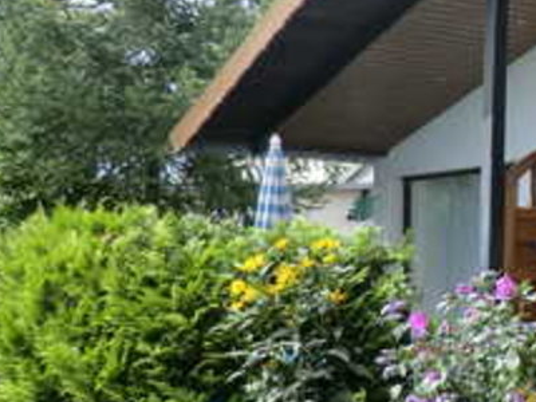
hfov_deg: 24.9
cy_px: 226
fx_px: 1115
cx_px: 607
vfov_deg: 20.4
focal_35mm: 72
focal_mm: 4.3
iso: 64
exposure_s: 1/500
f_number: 3.2
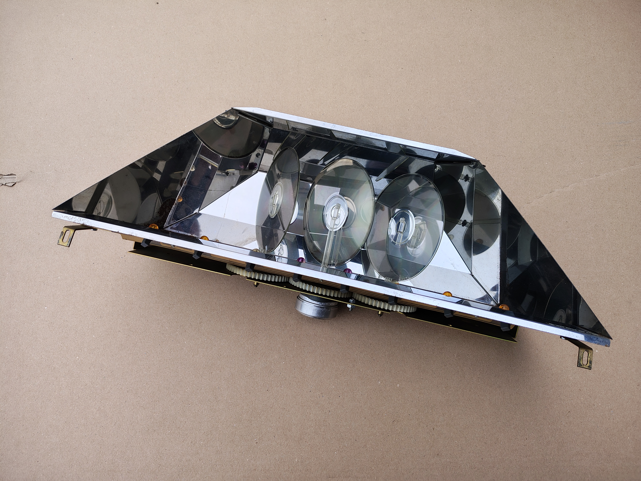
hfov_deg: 71.6
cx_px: 320
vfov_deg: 56.8
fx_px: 444
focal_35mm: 24
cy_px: 240
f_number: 1.8
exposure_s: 1/763
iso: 100
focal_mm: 5.56
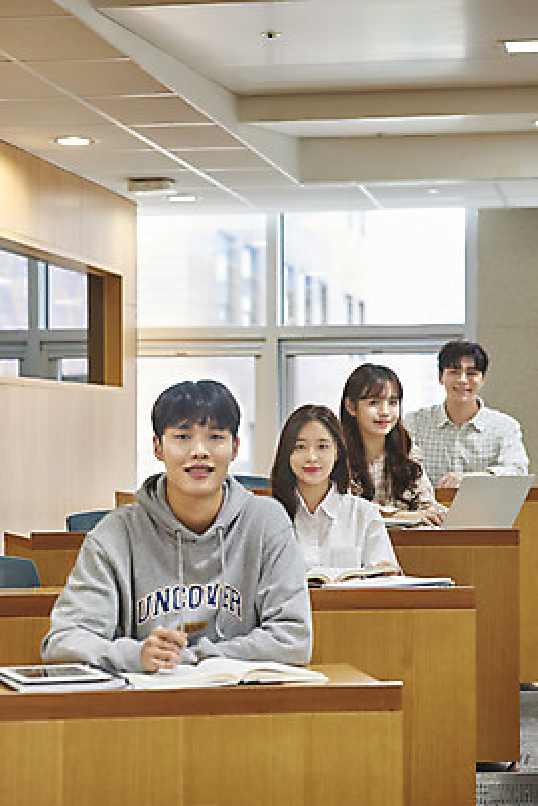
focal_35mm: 90
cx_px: 269
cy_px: 403
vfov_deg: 22.6
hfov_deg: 15.2
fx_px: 2016
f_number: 3.5
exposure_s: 1/125
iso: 1600
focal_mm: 90
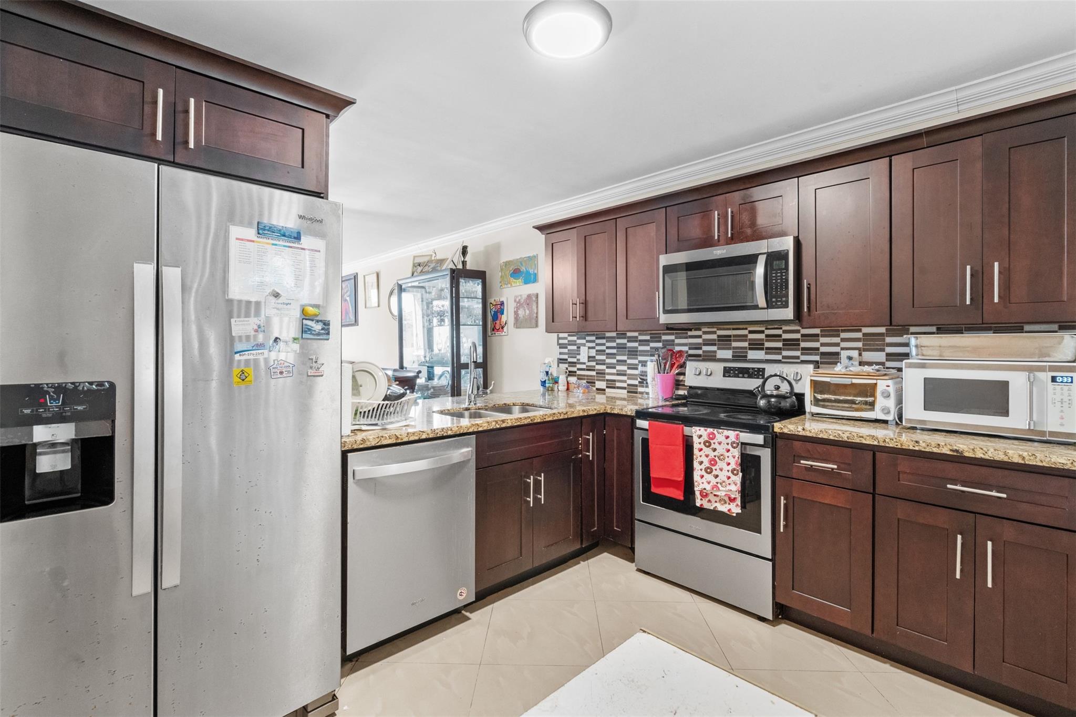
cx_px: 538
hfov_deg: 96.7
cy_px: 358
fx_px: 478
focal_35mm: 16
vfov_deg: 73.7
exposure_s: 1/5
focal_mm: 16
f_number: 9
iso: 3200
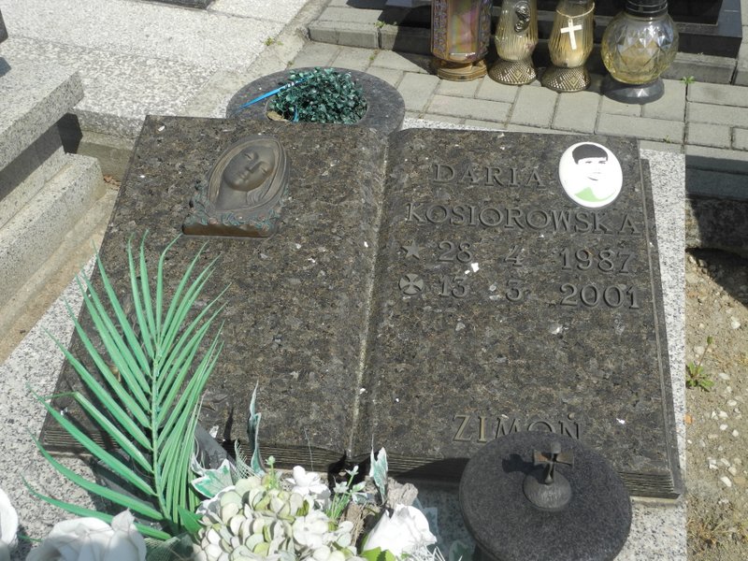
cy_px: 280
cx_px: 374
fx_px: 886
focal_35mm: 41
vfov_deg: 35.1
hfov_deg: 45.8
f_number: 4
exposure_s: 1/1000
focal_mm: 8.8
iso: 100
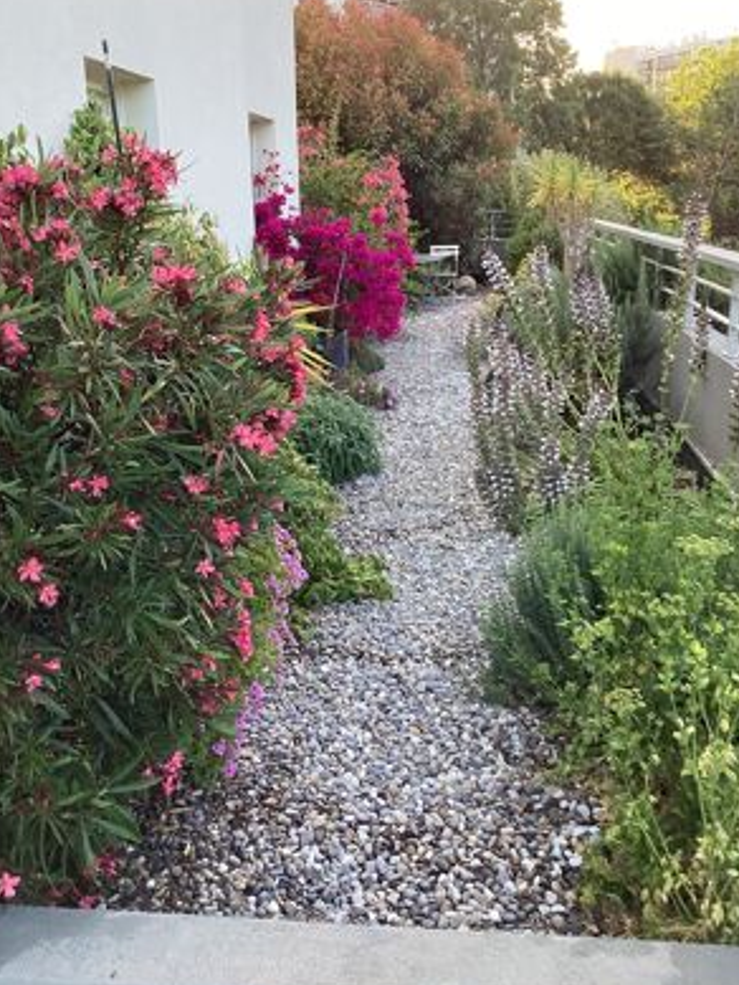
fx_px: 967
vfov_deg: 53.9
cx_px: 397
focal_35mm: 34
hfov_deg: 41.8
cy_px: 465
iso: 64
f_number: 2.4
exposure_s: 1/120
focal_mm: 3.3
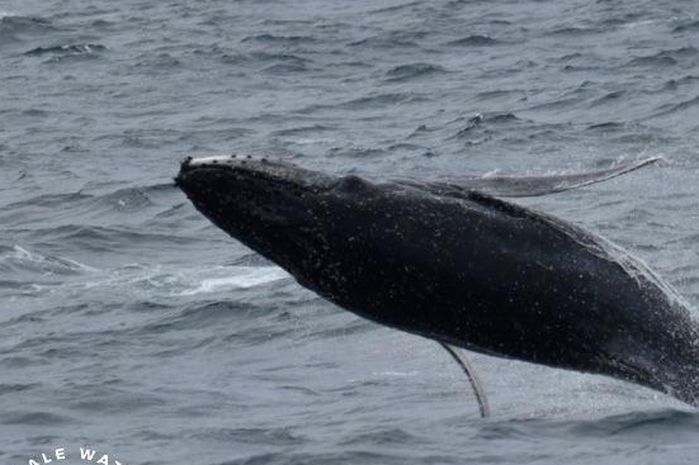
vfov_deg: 3.5
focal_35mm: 392
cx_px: 496
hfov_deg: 5.3
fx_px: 7609
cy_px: 274
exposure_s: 1/8000
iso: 640
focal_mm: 270
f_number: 5.6
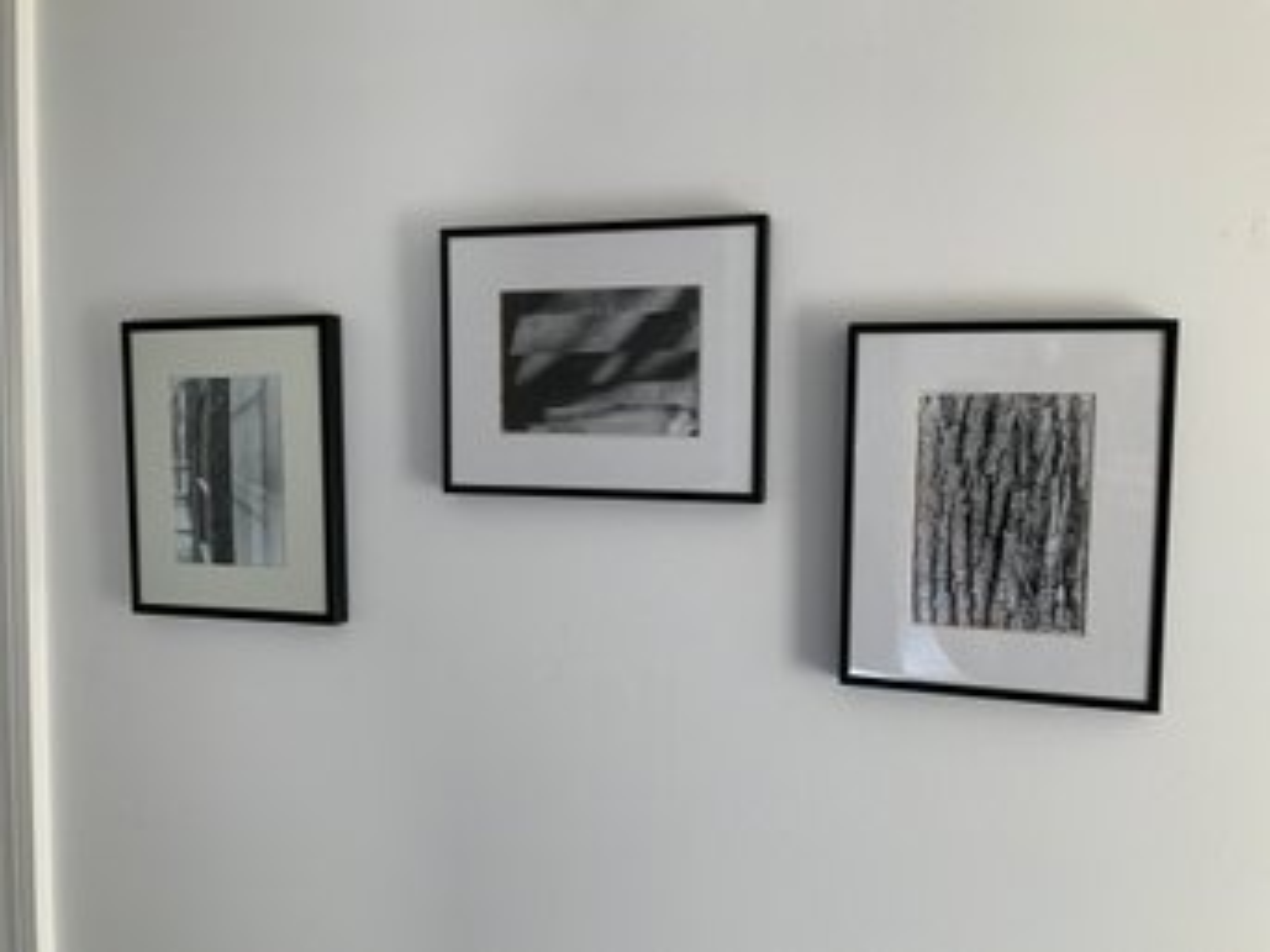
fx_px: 1064
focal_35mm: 29
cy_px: 476
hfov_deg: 61.7
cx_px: 635
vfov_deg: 48.2
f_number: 1.8
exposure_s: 1/97
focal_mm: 3
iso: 64
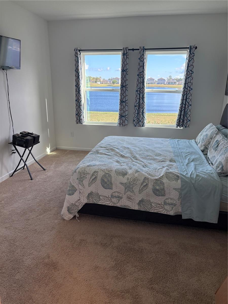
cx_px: 114
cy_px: 152
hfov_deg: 53.1
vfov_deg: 67.3
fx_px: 228
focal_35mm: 26
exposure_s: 1/260
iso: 64
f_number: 1.6
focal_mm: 5.96
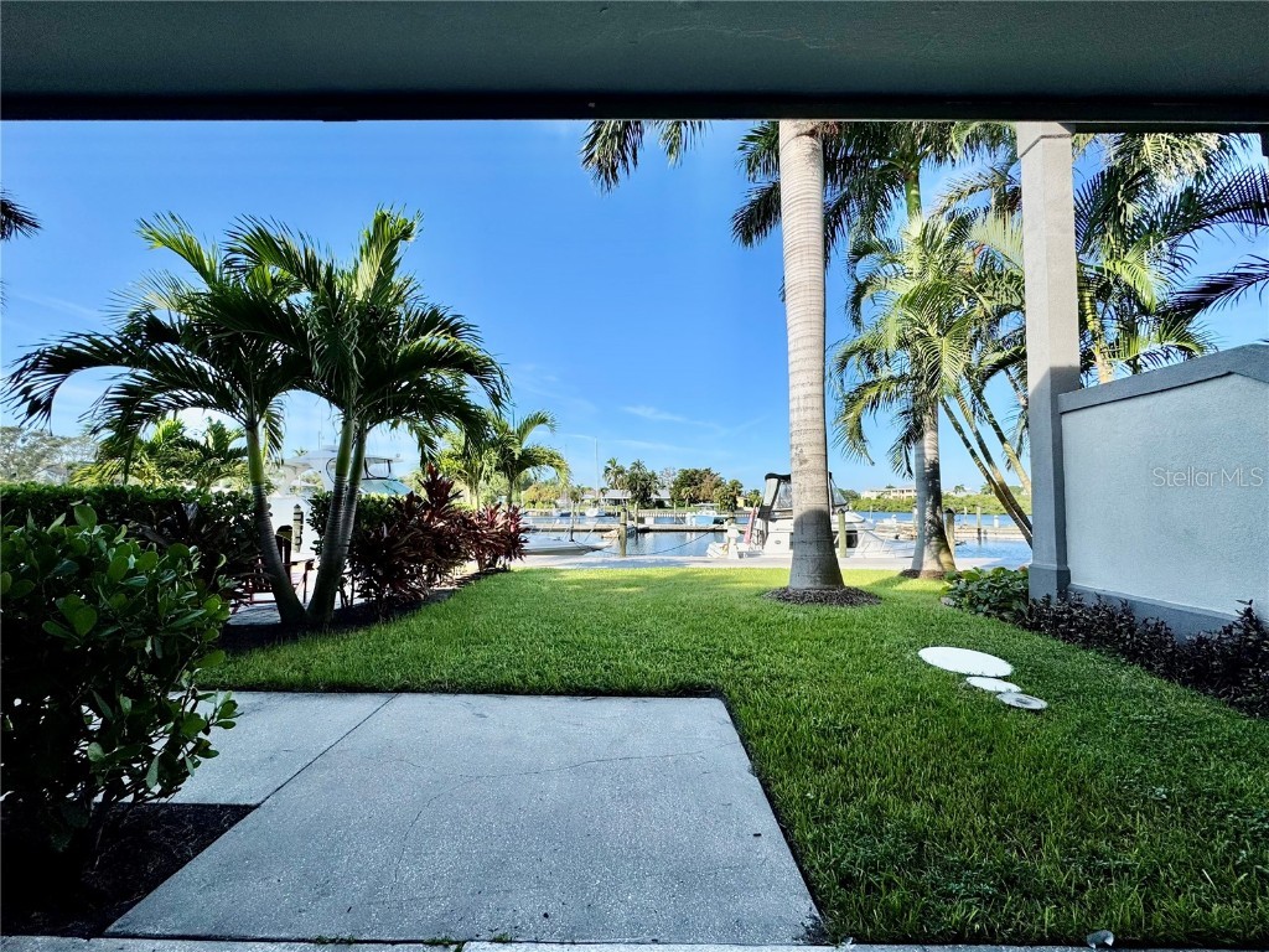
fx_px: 513
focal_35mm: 14
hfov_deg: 102.1
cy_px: 476
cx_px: 634
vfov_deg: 85.7
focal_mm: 2.22
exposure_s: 1/1449
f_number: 2.2
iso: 50
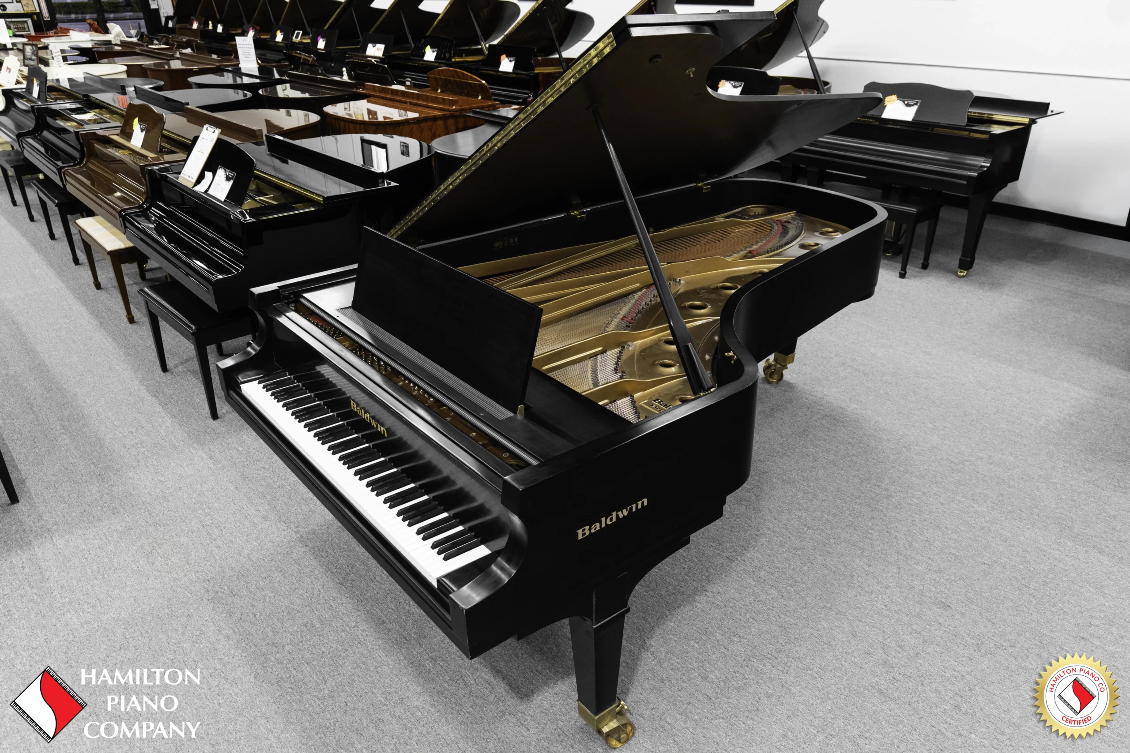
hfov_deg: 71.5
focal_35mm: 25
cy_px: 376
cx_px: 565
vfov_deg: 51.3
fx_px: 785
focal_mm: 25
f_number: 5.6
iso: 2000
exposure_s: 1/60
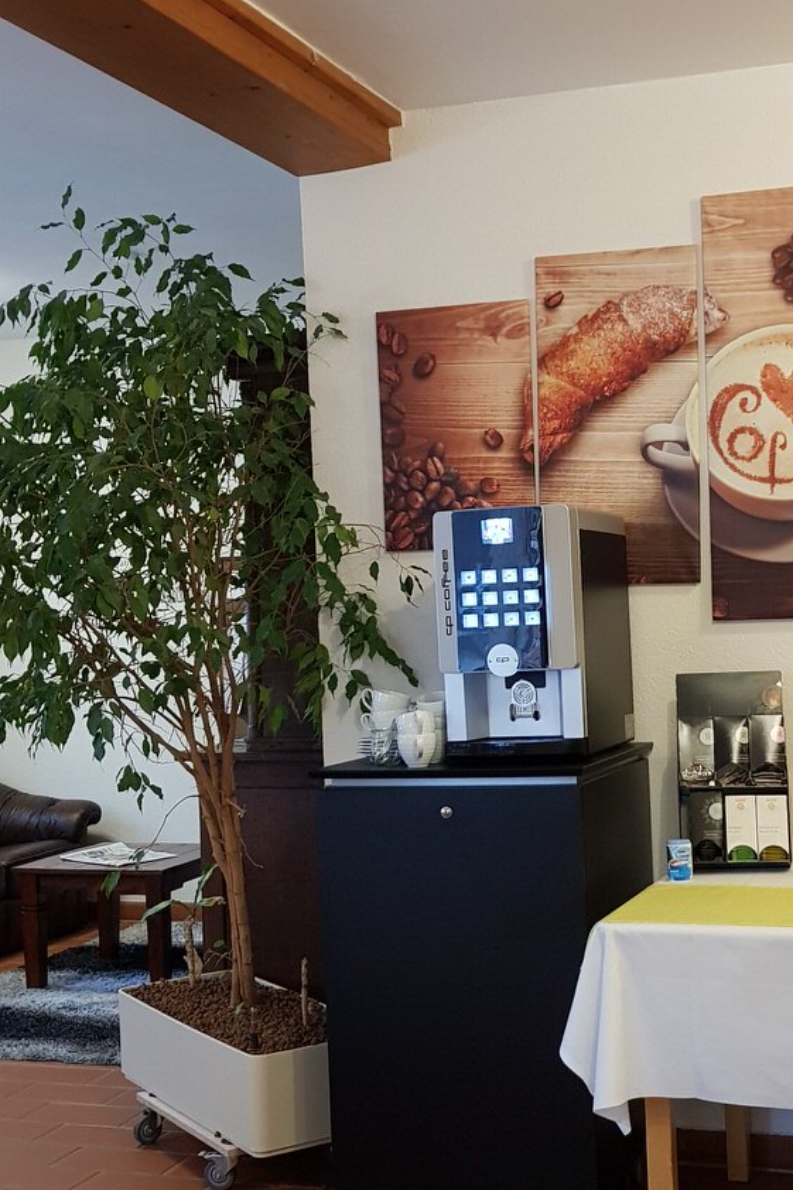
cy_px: 632
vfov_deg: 51.9
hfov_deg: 35.6
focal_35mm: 37
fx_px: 1223
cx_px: 530
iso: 200
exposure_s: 1/20
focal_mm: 4.2
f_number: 1.7
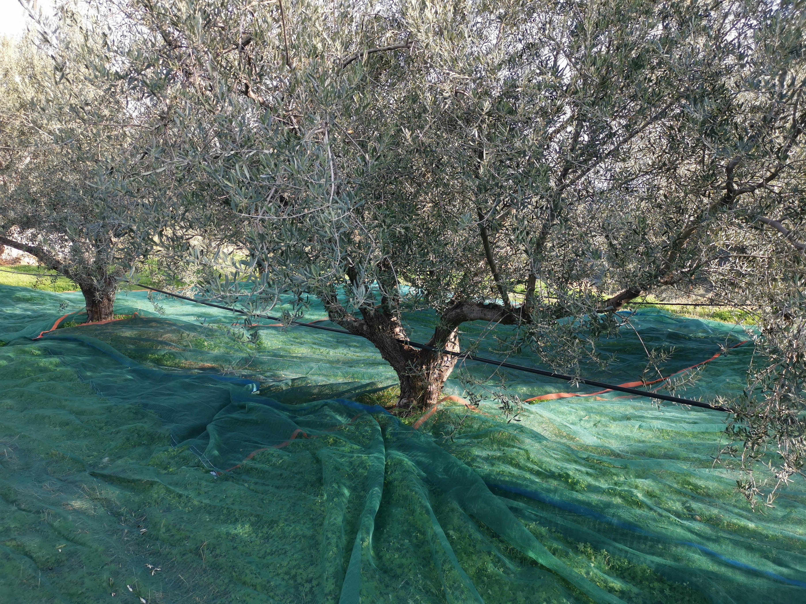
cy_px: 302
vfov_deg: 51.4
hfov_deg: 65.3
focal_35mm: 27
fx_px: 629
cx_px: 403
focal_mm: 5.58
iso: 50
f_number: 1.8
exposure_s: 1/353
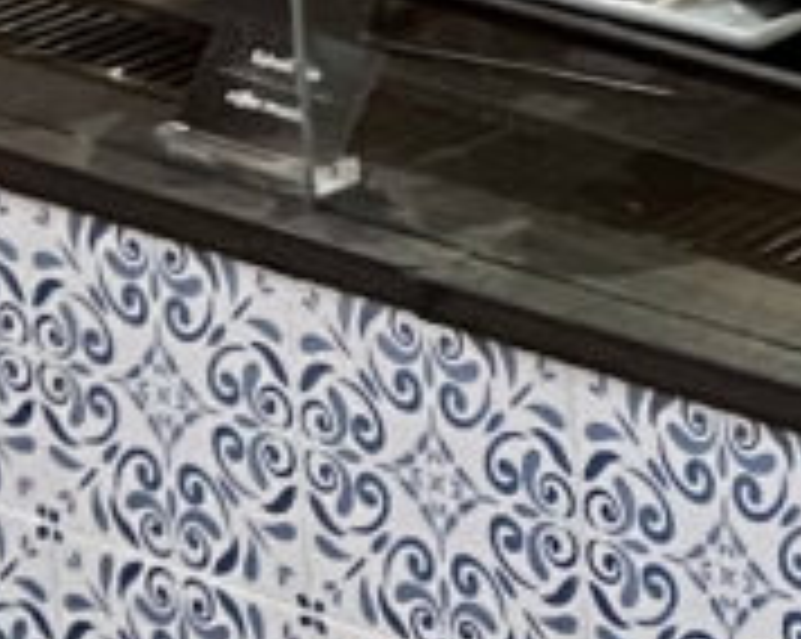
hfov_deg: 7.3
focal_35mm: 214
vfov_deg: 6.8
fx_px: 5068
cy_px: -866
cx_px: 2916
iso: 400
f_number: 1.5
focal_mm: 5.7
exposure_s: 1/55
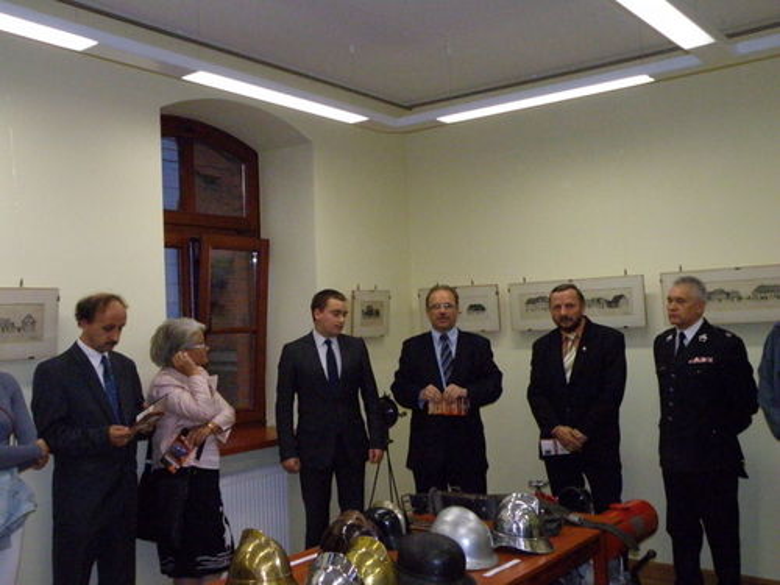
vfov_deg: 38.7
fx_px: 834
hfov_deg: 50.1
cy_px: 292
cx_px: 390
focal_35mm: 37
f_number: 3.2
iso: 800
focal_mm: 6.64
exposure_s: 1/500
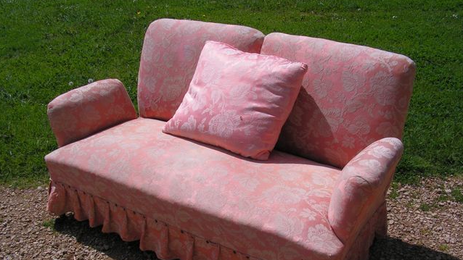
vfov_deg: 29.5
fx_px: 491
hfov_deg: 50.5
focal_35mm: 40
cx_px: 231
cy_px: 175
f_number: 4.8
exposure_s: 1/1250
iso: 64
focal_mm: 6
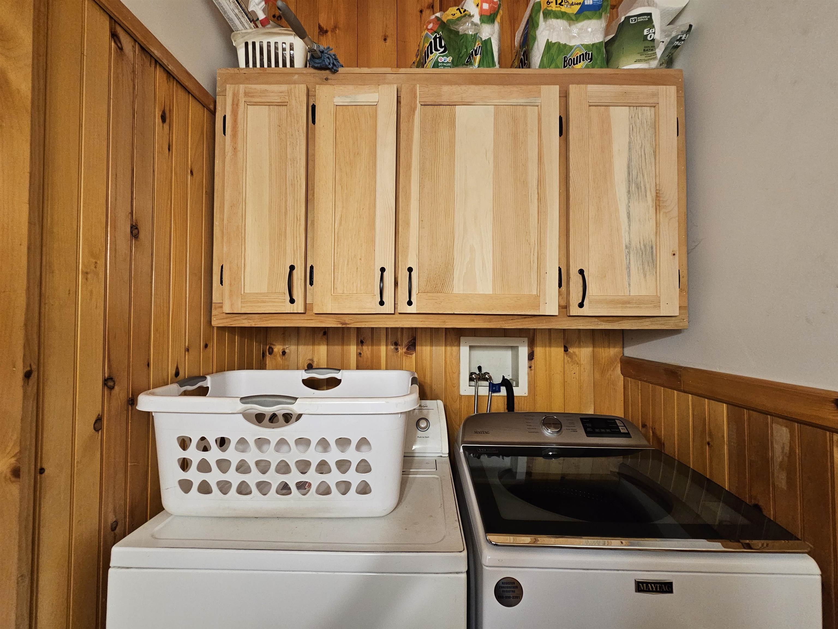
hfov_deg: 106.2
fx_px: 315
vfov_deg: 89.9
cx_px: 419
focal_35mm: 13
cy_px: 314
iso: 320
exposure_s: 1/30
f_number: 2.2
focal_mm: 2.2
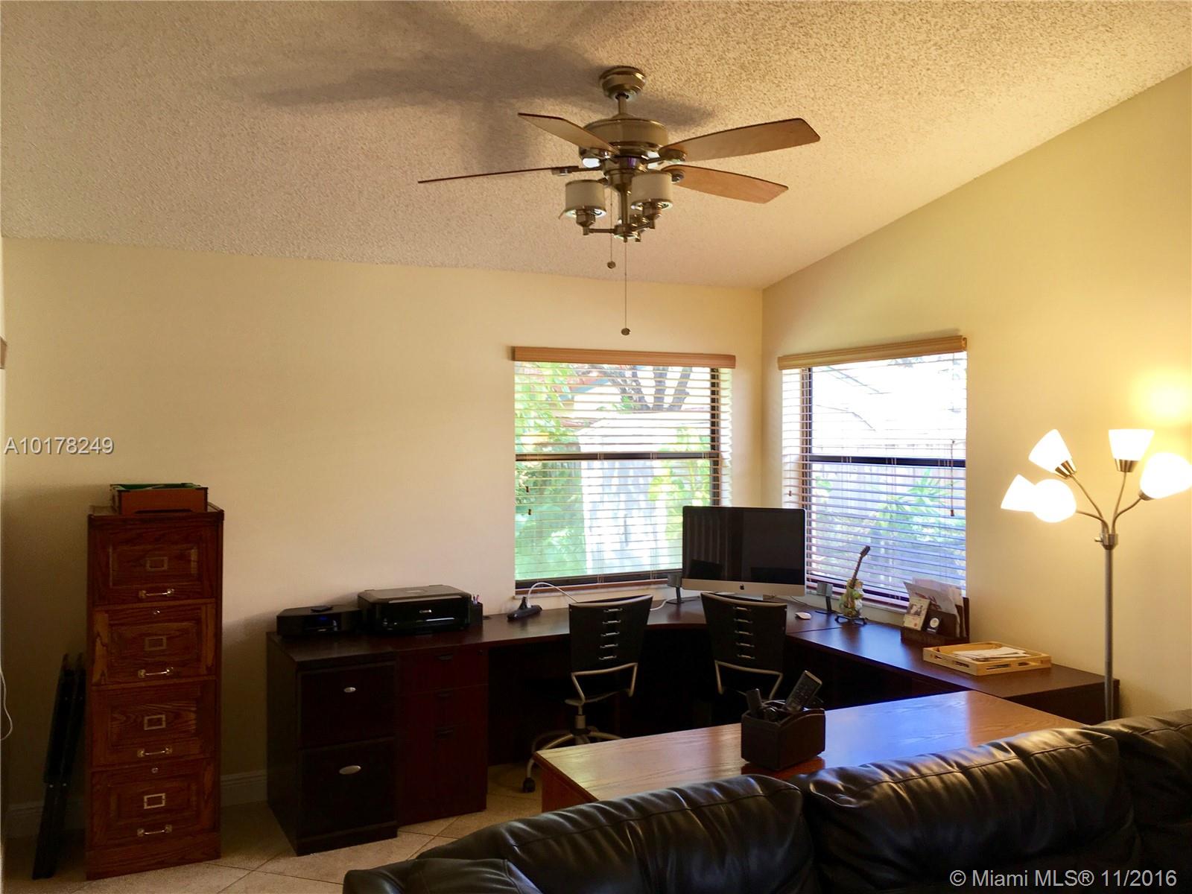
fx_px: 999
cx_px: 596
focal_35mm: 29
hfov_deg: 61.7
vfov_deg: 48.2
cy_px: 447
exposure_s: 1/30
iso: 25
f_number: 2.2
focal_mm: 4.15
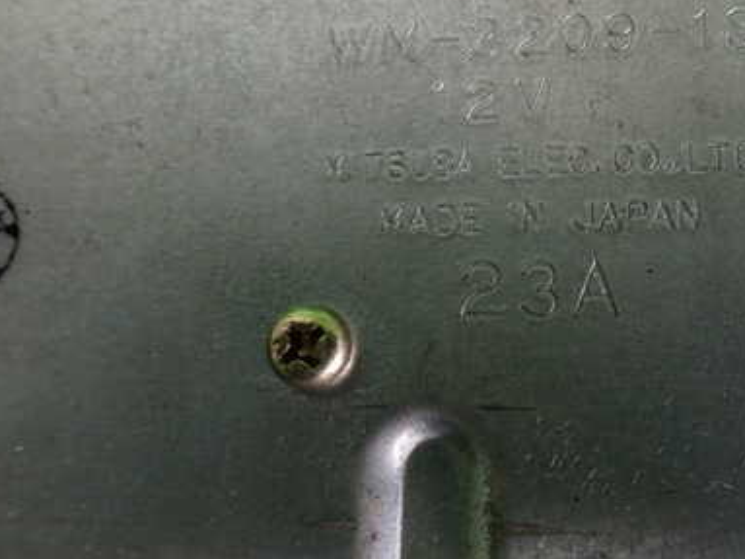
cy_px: 189
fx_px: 1011
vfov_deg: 30.6
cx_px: 560
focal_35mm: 47
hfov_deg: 39.3
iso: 200
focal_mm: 5.4
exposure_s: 1/50
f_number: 2.3
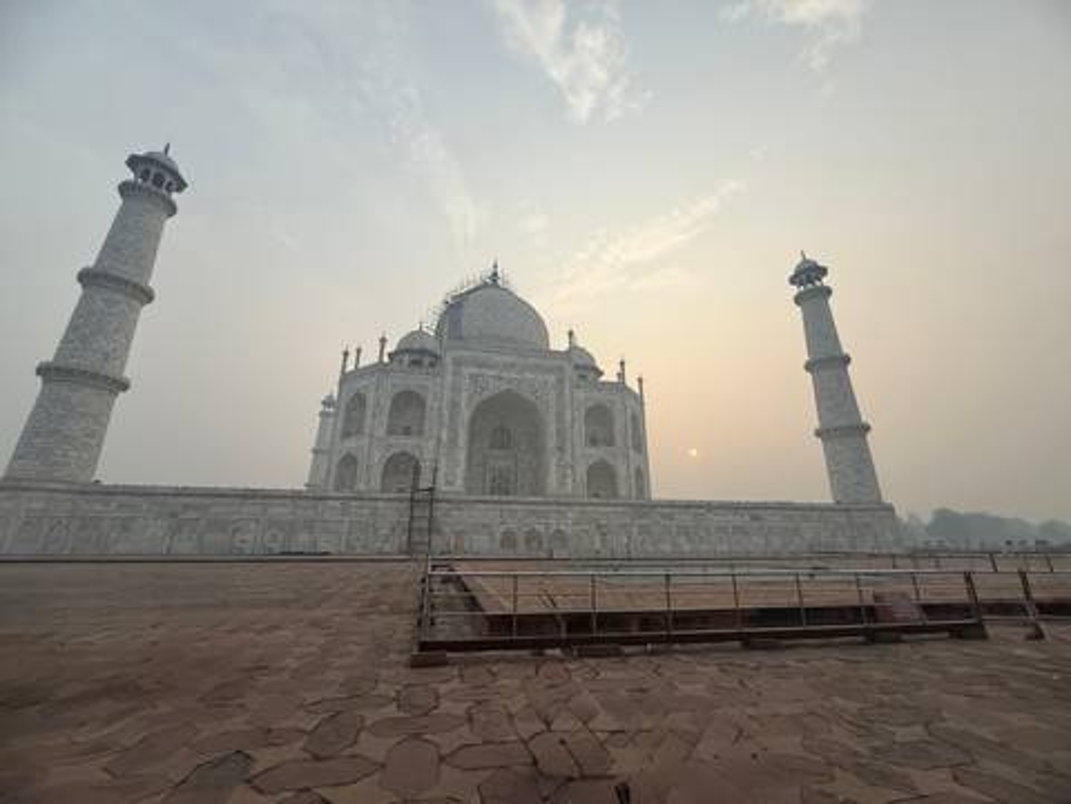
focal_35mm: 14
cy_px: 402
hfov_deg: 102.1
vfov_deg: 85.7
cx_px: 536
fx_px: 433
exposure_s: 1/1745
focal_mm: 2.22
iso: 50
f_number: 2.2
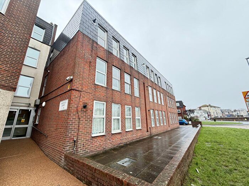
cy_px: 93
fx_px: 101
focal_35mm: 14
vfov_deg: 85.7
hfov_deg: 102.1
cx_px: 124
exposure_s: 1/121
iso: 200
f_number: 2.2
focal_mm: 2.22
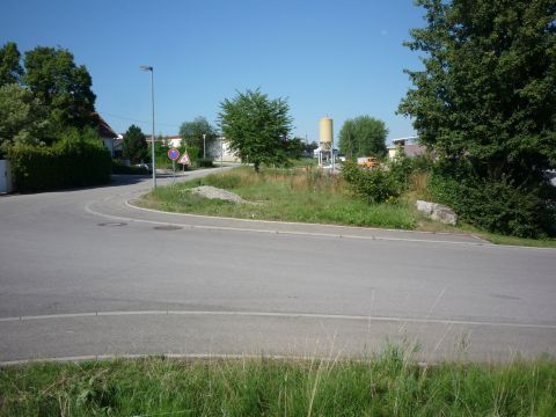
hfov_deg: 56.8
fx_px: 514
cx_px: 278
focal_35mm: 32
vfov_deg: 44.2
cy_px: 208
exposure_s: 1/400
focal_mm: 5.2
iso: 100
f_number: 5.6
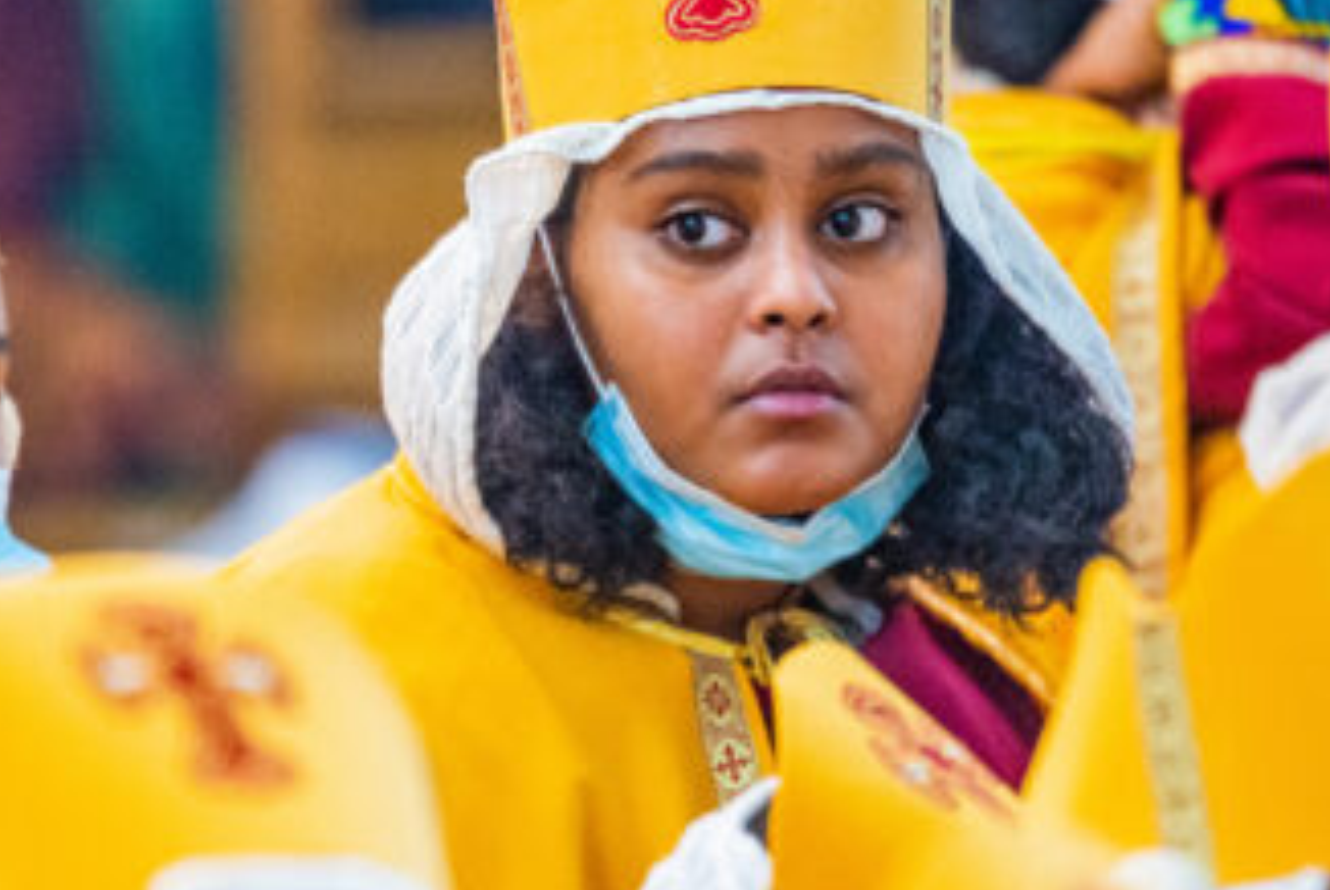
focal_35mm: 471
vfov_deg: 2.9
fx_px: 17416
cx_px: 555
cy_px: 406
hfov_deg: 4.4
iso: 2000
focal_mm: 200
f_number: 2.8
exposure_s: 1/125
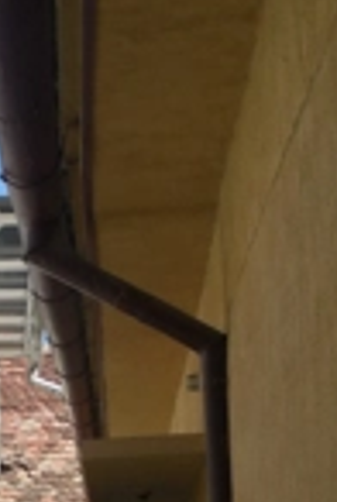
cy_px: 564
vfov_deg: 26.0
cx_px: -144
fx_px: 992
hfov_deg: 17.6
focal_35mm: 71
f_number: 3.3
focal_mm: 4.5
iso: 125
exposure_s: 1/800
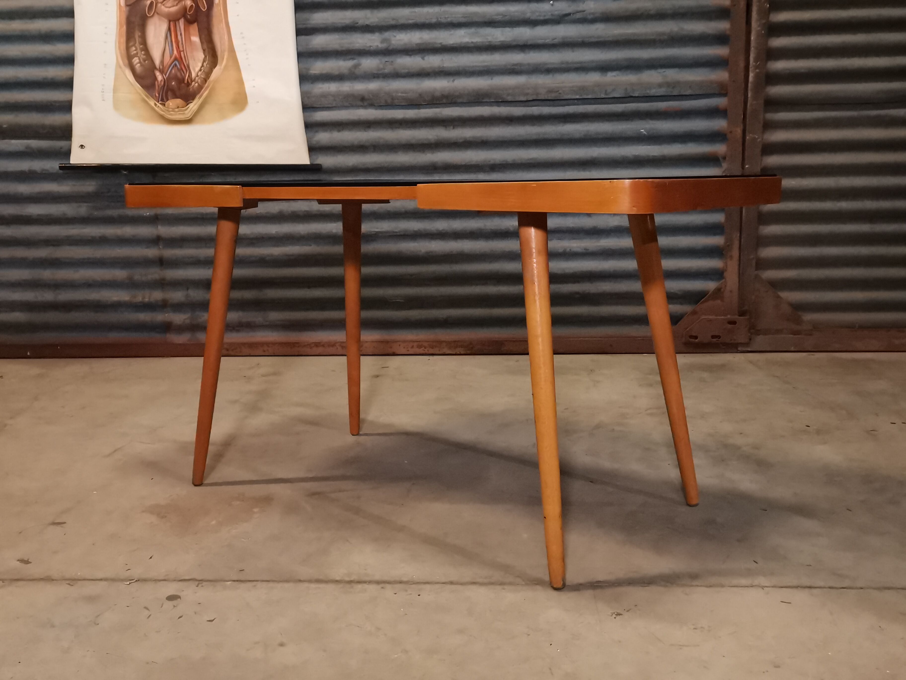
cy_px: 340
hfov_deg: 49.0
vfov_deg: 37.7
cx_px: 453
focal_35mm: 38
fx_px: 995
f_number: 1.8
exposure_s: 1/25
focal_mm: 5.58
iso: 1000
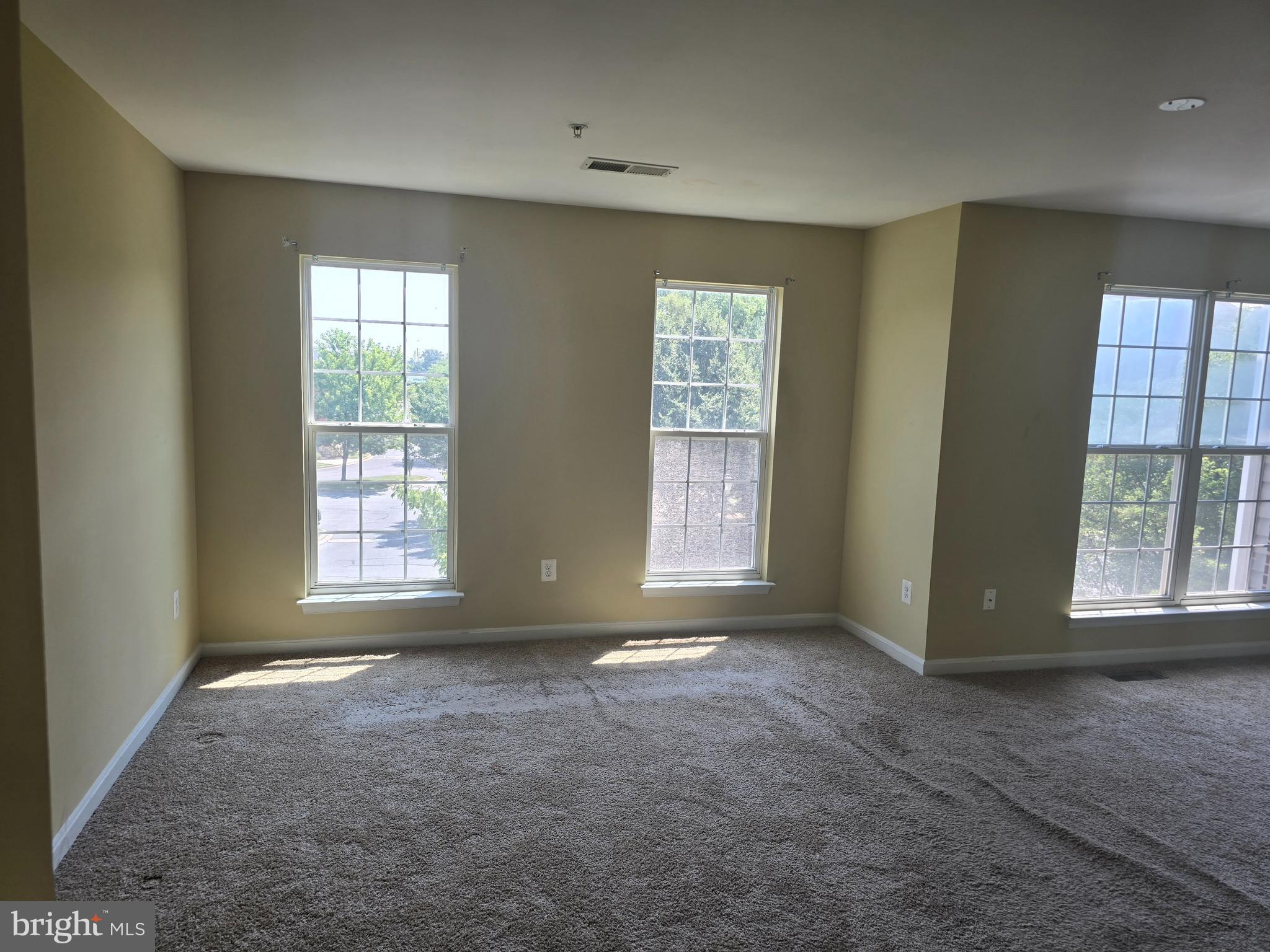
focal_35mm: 23
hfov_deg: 73.9
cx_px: 635
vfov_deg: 58.9
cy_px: 476
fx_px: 844
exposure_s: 1/120
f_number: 1.7
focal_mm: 6.3
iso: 20
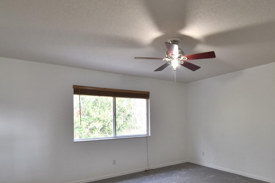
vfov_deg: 54.1
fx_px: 176
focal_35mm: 23
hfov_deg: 74.8
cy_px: 120
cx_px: 172
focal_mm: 10
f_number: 10
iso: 640
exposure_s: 1/15
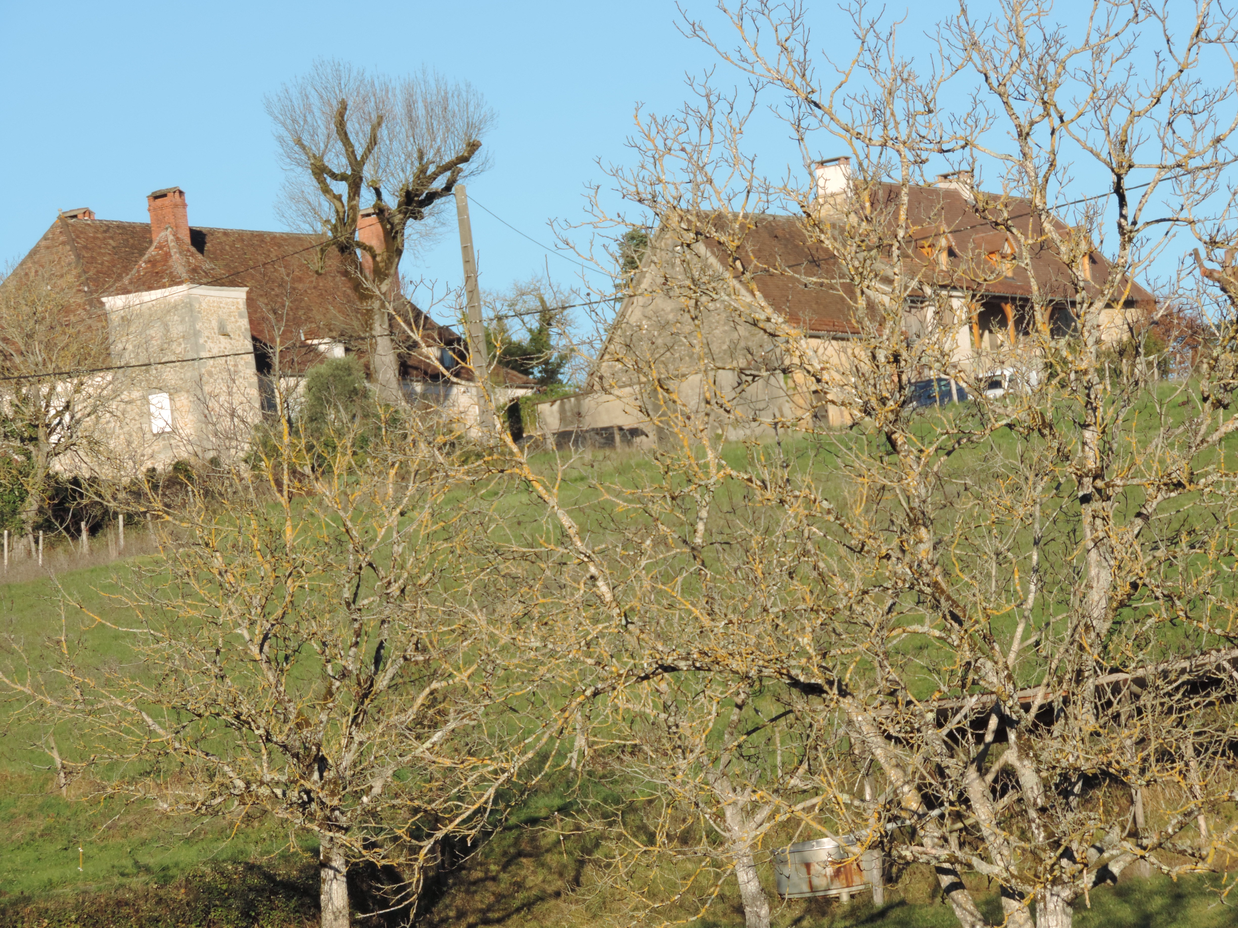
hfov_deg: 10.7
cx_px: 619
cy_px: 464
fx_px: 6616
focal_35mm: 185
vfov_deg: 8.0
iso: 80
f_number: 4.6
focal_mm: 33
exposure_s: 1/320
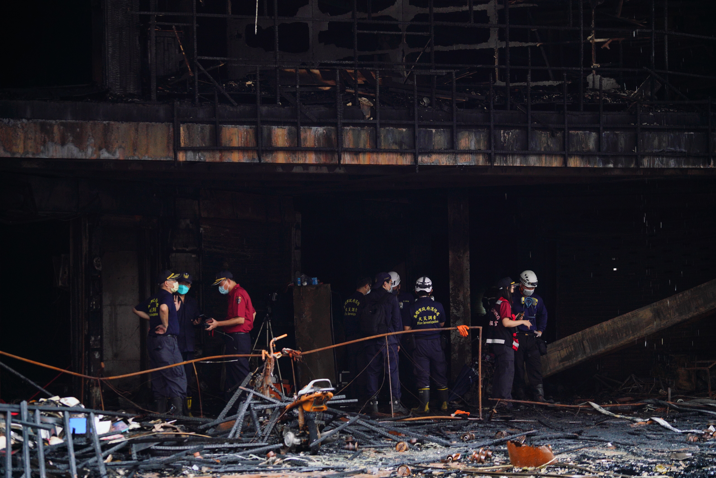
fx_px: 2188
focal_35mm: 110
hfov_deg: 18.6
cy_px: 239
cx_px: 358
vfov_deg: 12.5
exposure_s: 1/160
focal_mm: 110
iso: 800
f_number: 4
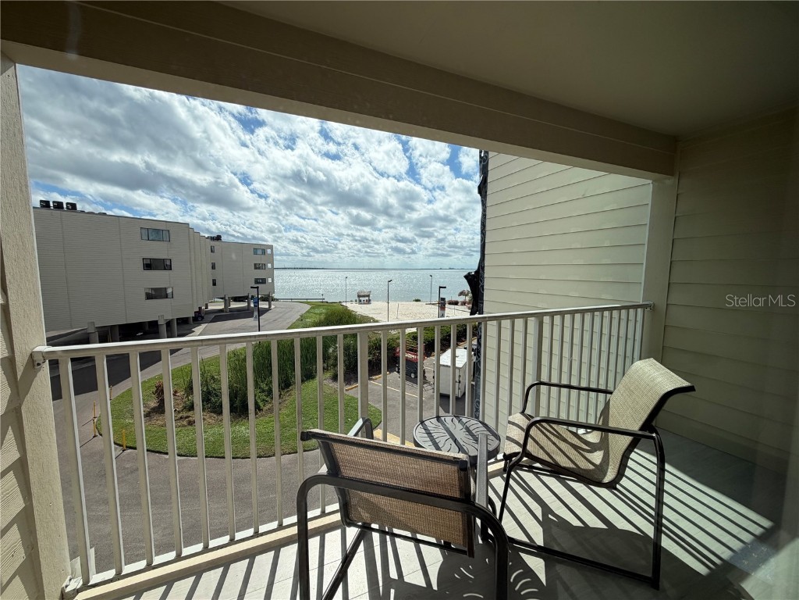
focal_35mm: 14
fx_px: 323
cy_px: 300
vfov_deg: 85.7
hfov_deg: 102.1
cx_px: 400
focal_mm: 2.22
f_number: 2.2
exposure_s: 1/1235
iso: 20
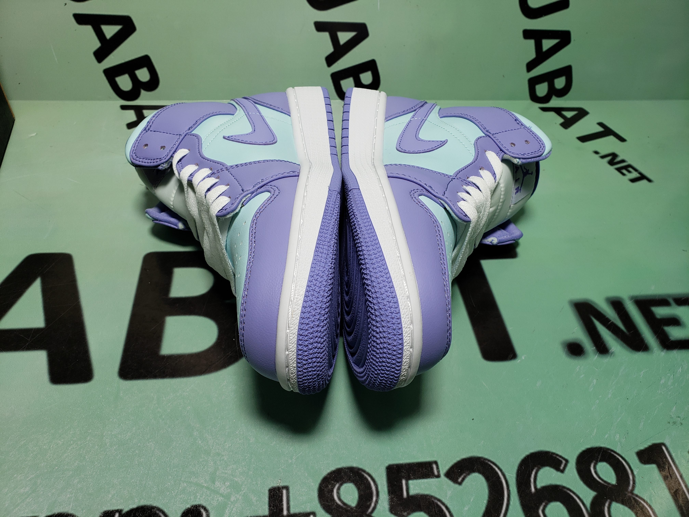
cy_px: 258
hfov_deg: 67.3
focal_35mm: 26
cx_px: 344
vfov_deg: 53.1
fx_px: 518
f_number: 2.4
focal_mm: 4.3
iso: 50
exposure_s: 1/212
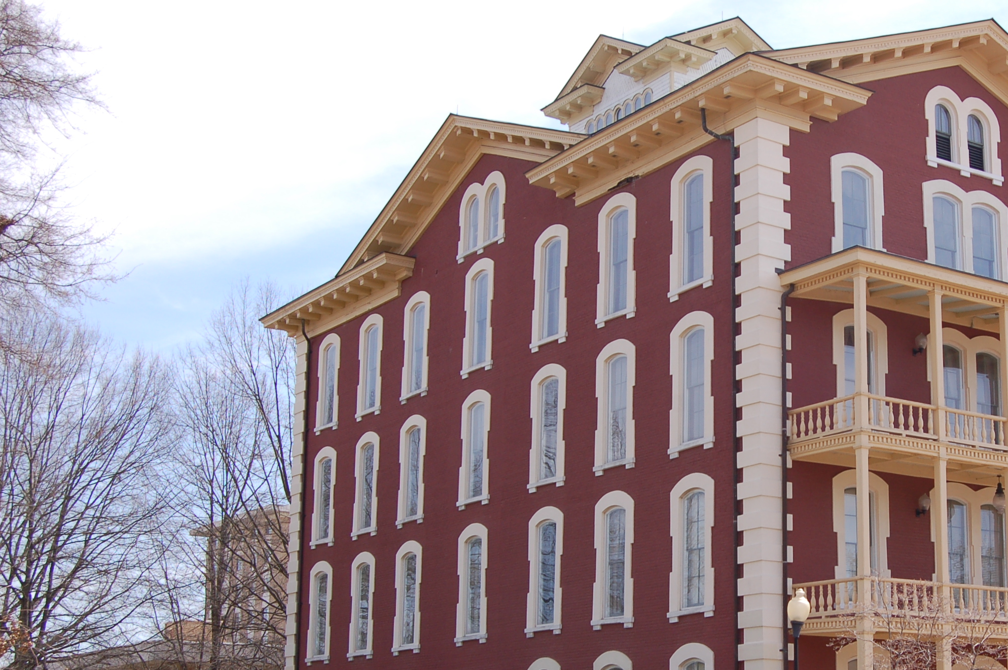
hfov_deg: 33.3
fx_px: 1651
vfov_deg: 22.8
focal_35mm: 59
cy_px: 465
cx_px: 760
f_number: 8
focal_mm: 26
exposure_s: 1/250
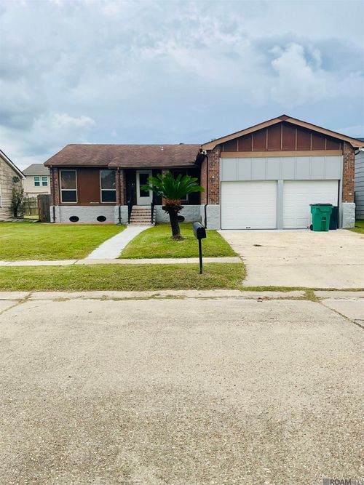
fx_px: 407
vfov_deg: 61.7
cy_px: 242
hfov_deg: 48.2
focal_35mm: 29
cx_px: 182
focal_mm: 3
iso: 16
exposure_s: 1/1076
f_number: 1.8
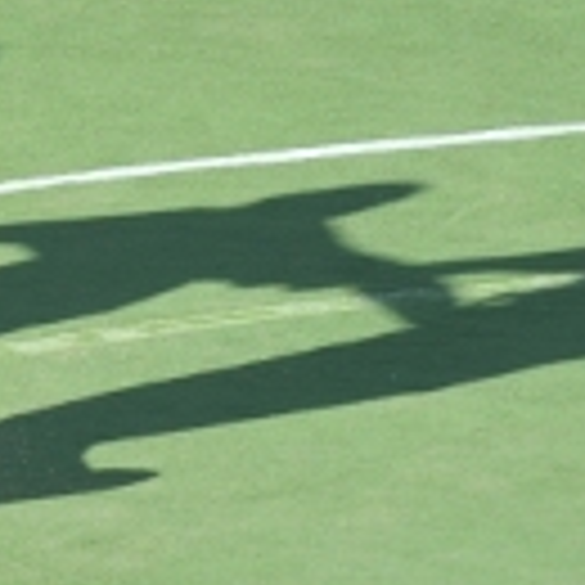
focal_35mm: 550
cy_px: 22
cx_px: -1174
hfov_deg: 3.1
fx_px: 10516
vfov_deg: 3.2
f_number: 5
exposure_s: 1/2000
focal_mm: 105
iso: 400
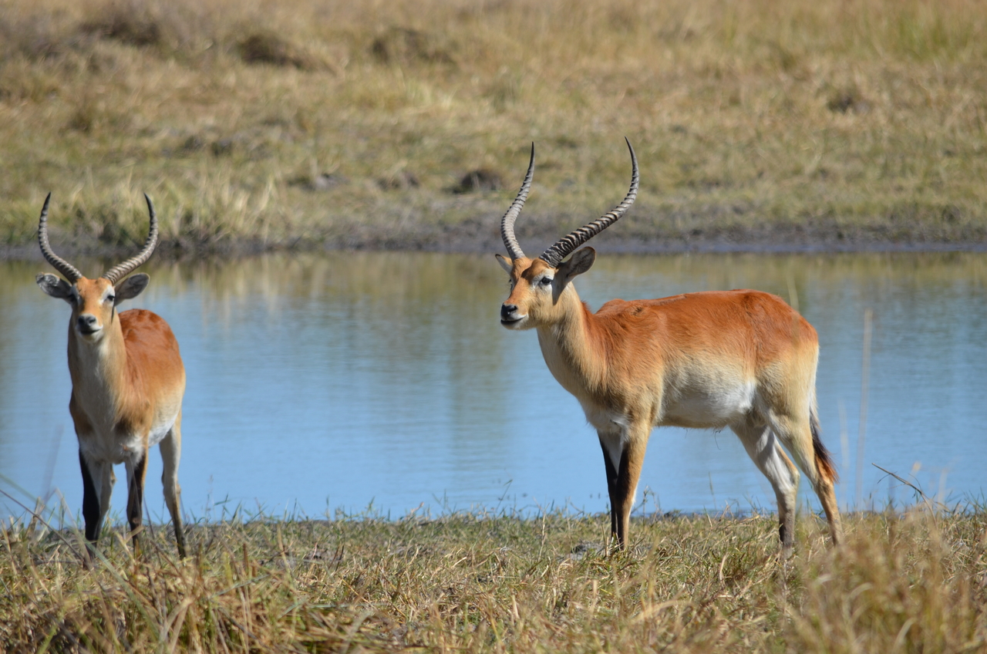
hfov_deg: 4.6
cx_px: 494
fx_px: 12313
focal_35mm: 450
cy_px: 327
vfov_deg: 3.0
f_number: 6.3
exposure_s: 1/800
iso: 200
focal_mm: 300
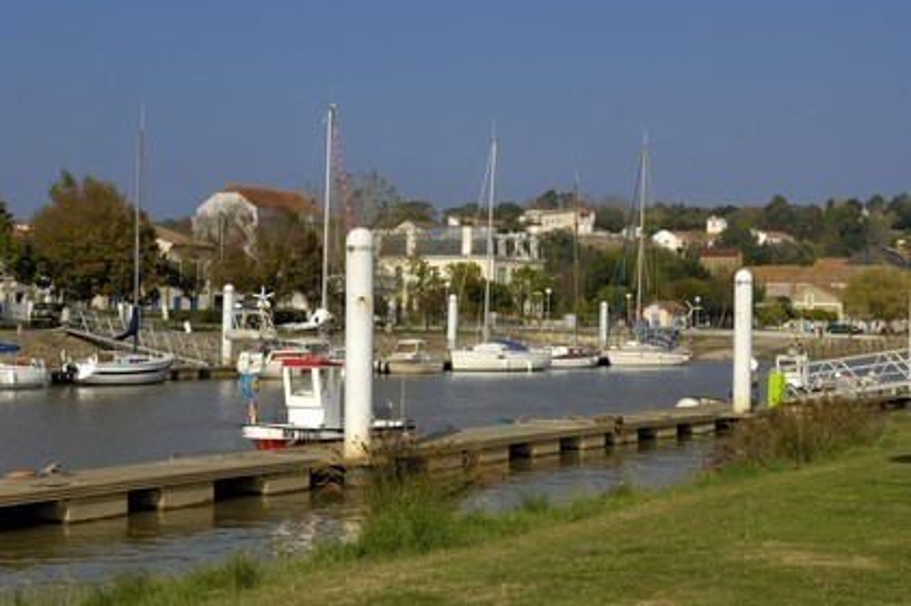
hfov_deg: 28.1
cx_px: 456
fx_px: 1821
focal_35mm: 72
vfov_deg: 18.9
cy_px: 303
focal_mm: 48
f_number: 12
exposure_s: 1/160
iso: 100
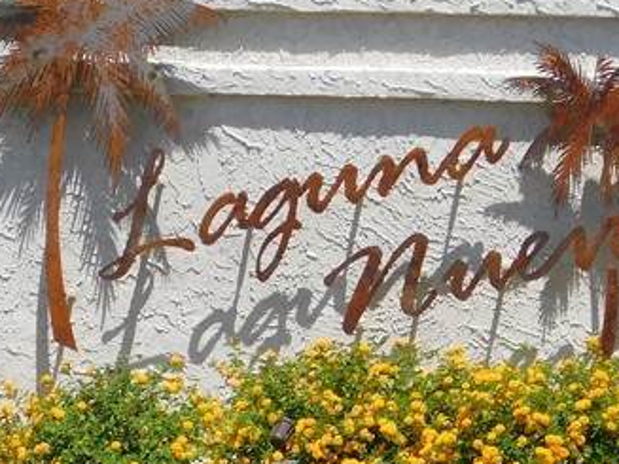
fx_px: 10314
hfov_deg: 3.4
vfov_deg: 2.6
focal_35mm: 577
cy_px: 34
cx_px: 369
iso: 125
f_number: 5.4
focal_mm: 32.7
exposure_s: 1/640
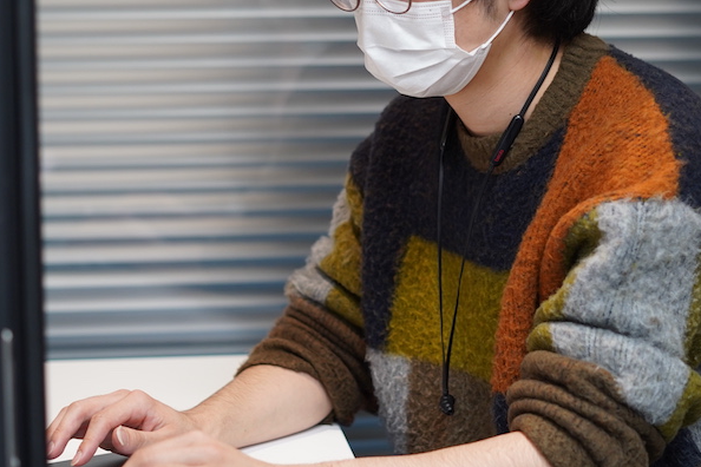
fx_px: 1967
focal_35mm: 101
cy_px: 178
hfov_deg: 20.2
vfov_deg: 13.5
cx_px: 440
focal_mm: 50
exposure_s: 1/100
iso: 500
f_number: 2
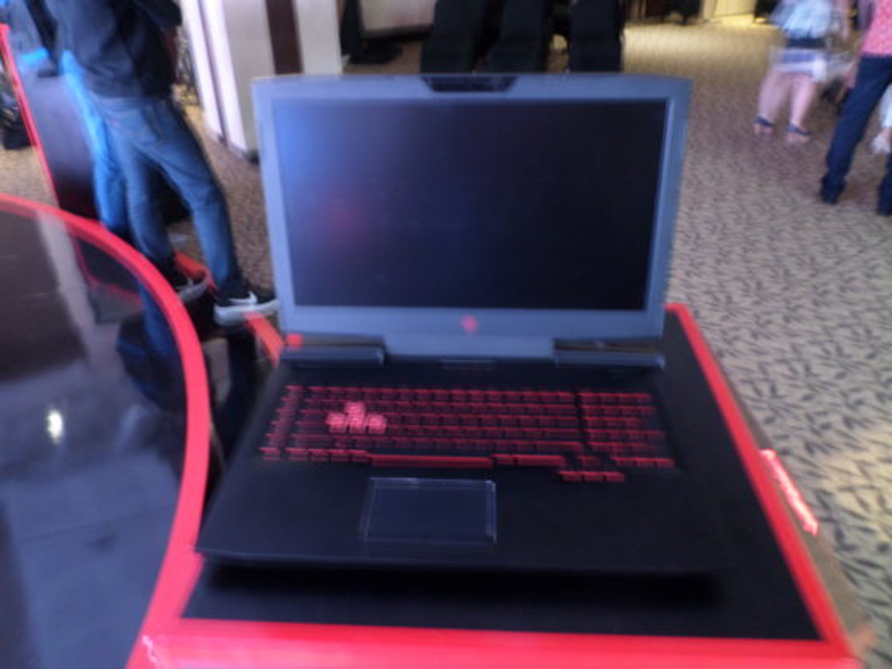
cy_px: 334
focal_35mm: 25
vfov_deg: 54.9
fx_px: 644
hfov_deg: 69.4
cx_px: 446
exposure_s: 1
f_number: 2.5
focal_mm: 4.5
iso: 160
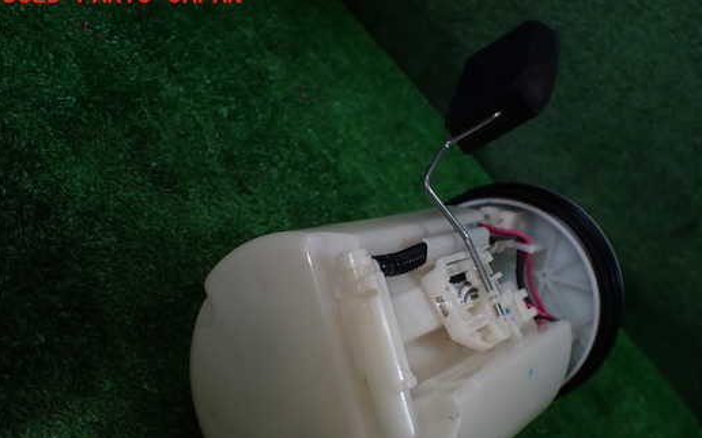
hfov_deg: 52.6
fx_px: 708
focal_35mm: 37
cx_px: 403
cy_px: 283
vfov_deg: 34.2
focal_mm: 5.4
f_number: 2.3
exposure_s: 1/125
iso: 160
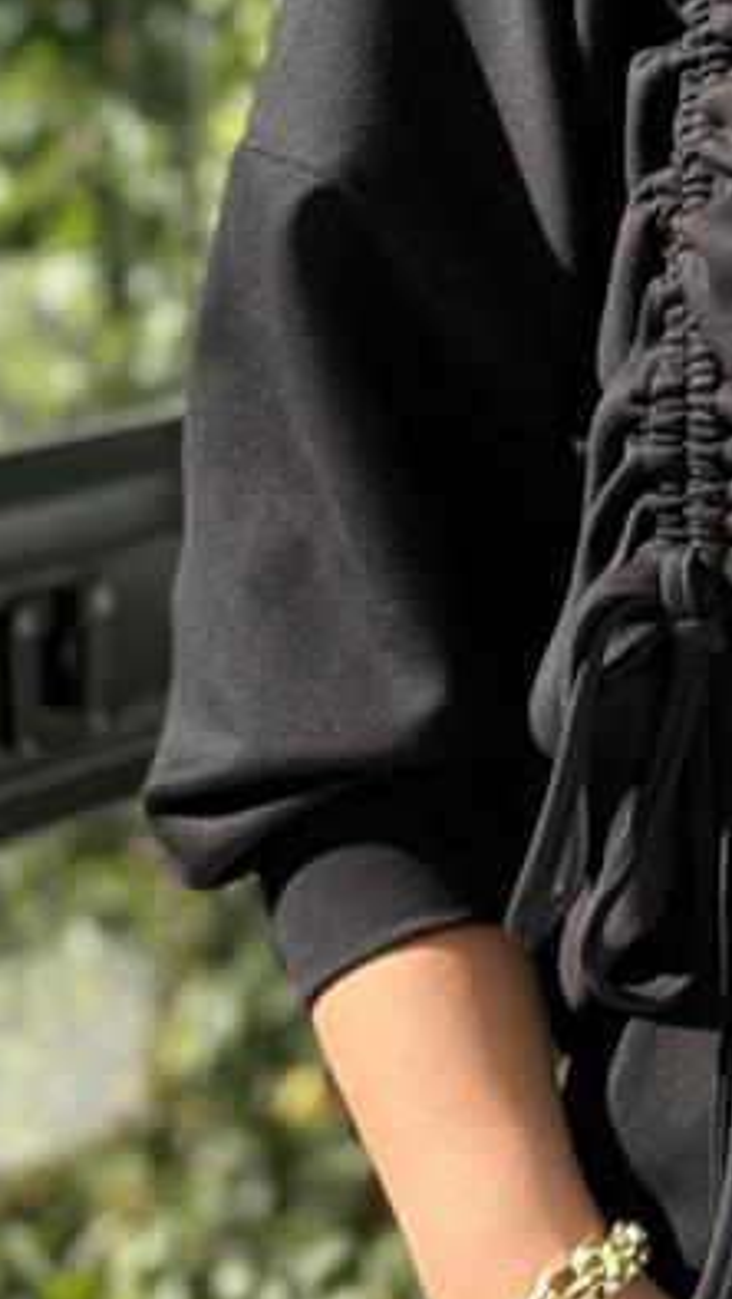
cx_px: 1302
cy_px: 292
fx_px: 6100
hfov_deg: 6.7
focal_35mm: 177
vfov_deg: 12.1
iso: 80
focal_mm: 6.76
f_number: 1.78
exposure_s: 1/762
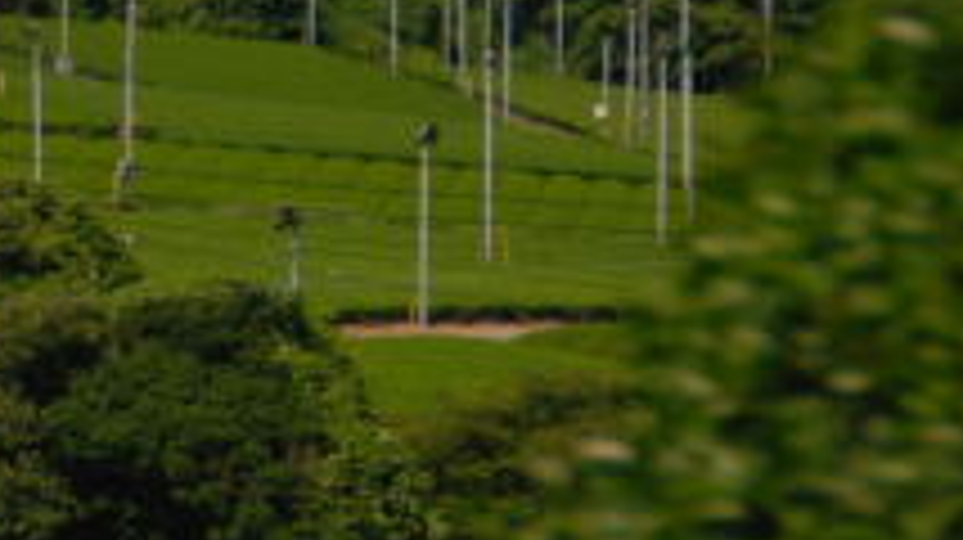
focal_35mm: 495
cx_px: 220
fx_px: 12619
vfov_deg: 2.5
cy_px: 0
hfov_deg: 4.4
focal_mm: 105
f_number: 6
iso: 640
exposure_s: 1/1000
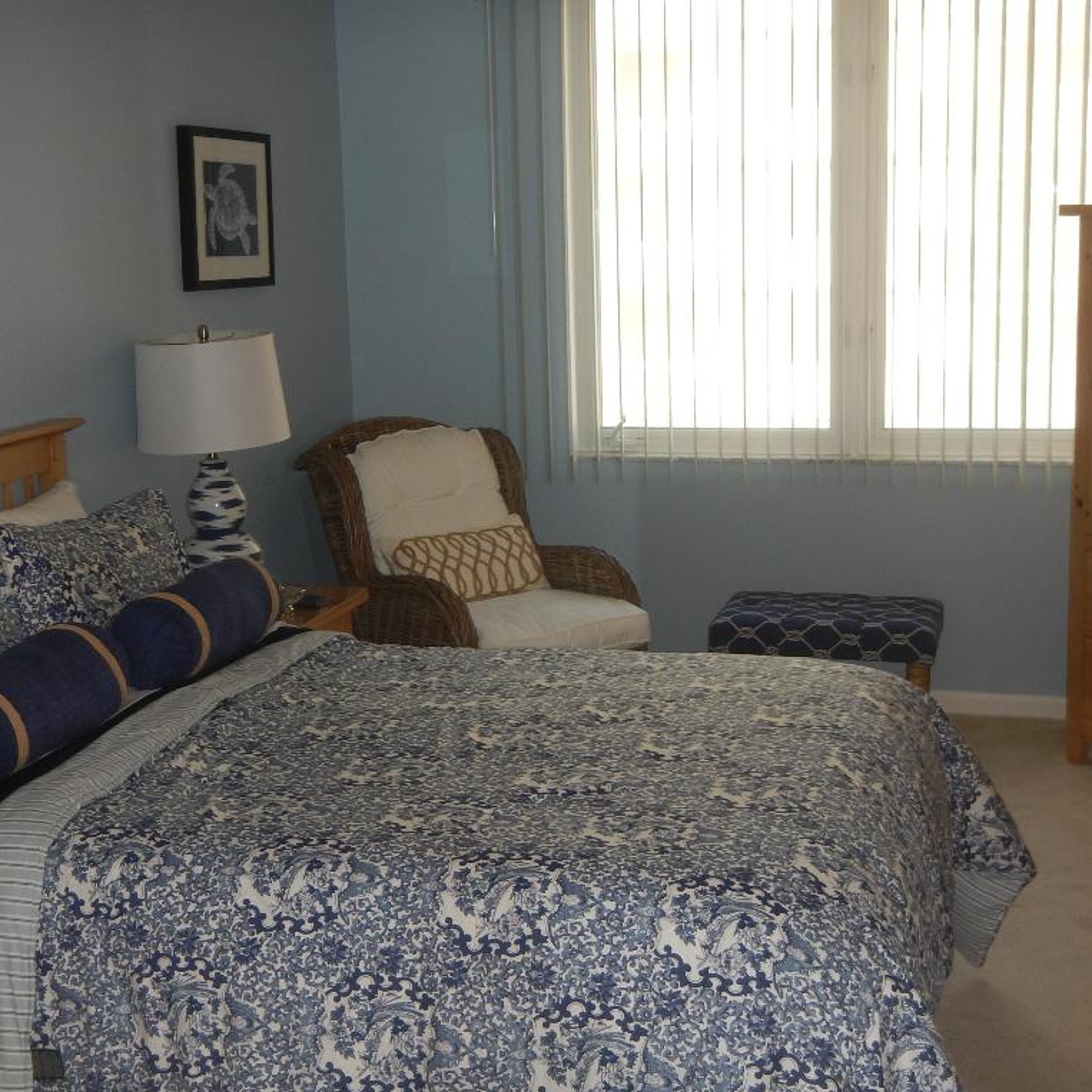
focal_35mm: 51
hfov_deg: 33.3
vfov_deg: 33.4
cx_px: 442
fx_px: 1820
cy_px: 544
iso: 200
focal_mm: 7.7
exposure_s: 1/30
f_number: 4
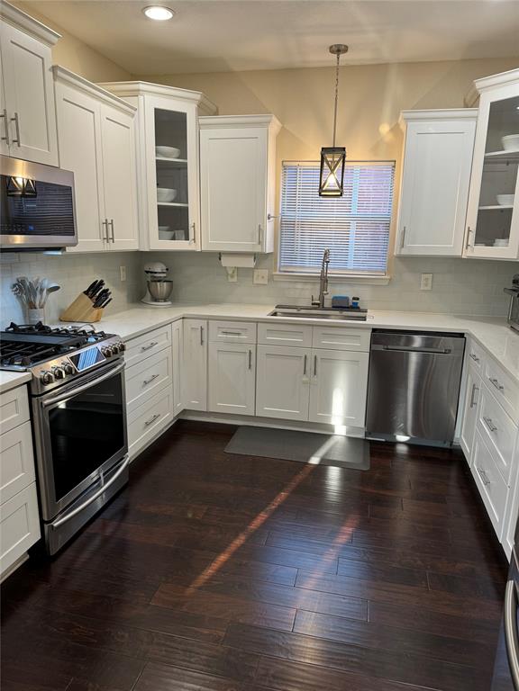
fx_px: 480
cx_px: 260
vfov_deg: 71.6
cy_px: 346
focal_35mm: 24
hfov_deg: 56.8
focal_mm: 6.76
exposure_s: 1/62
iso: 160
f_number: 1.78
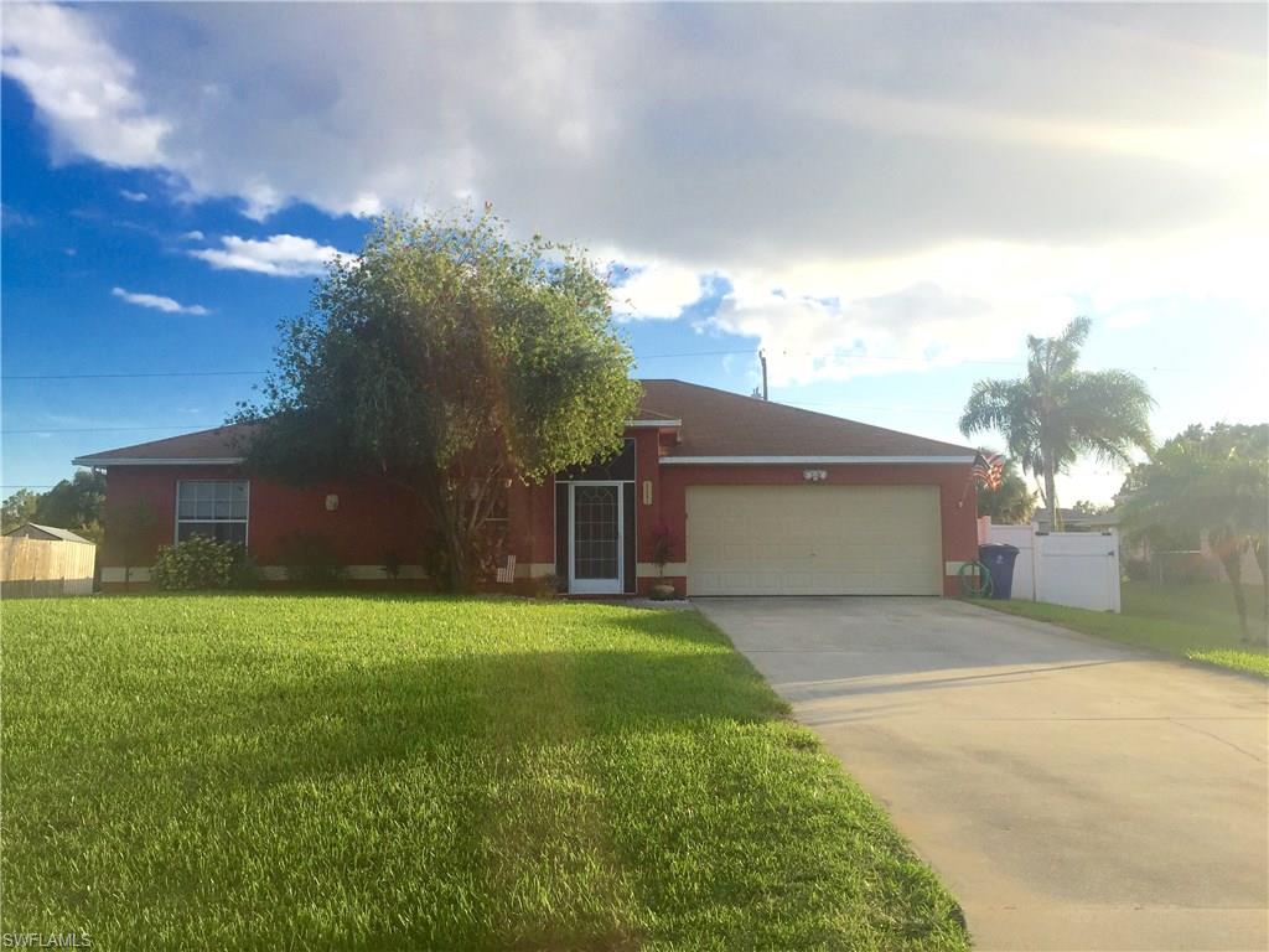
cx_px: 634
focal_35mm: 29
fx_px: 1063
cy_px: 476
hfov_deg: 61.7
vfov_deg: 48.2
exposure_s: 1/1522
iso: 32
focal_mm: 4.15
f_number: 2.2
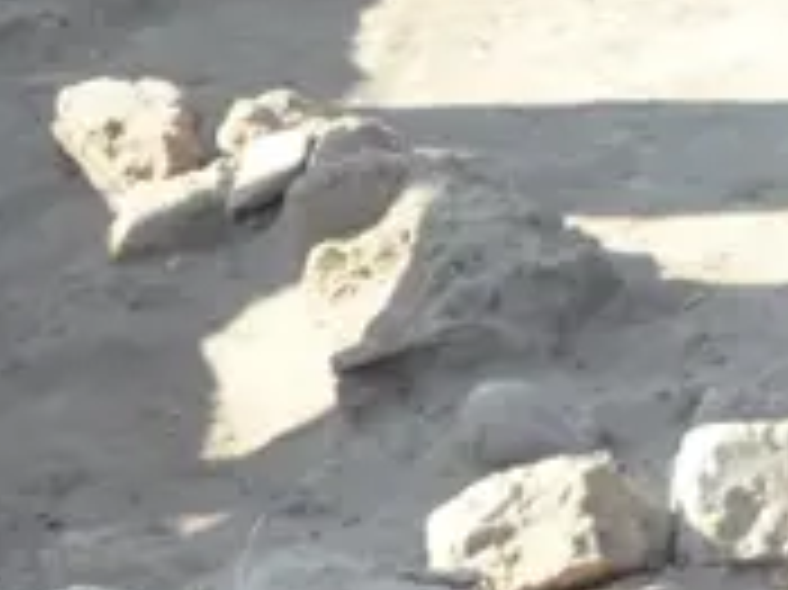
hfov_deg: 10.4
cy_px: -261
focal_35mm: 174
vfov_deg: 8.4
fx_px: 3958
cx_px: 1585
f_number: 6.3
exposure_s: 1/1600
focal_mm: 24
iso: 1000
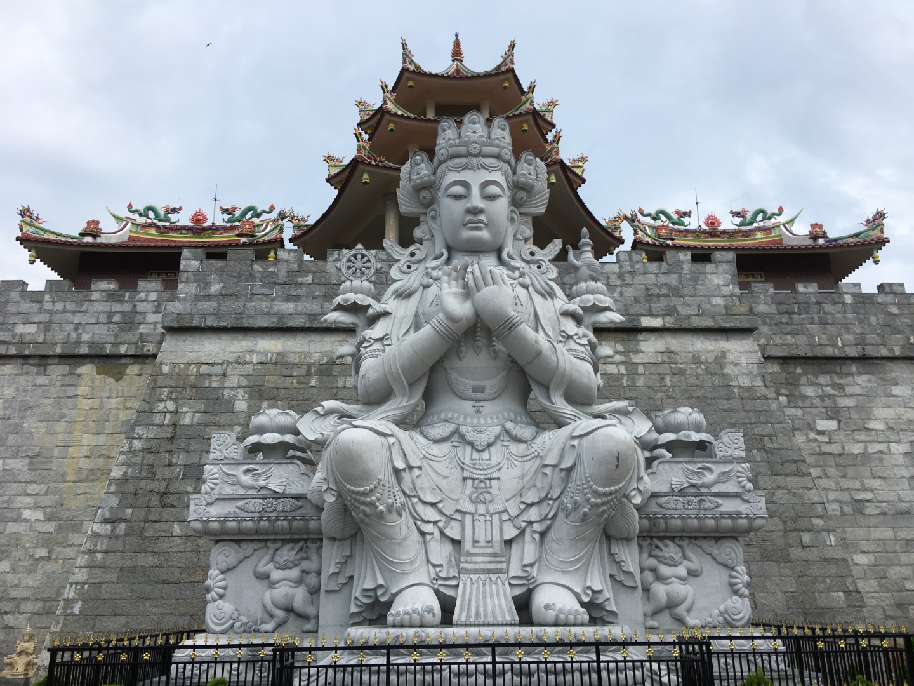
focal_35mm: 29
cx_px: 457
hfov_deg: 61.7
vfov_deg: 48.2
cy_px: 343
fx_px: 766
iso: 25
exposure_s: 1/1972
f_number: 2.2
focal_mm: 4.15
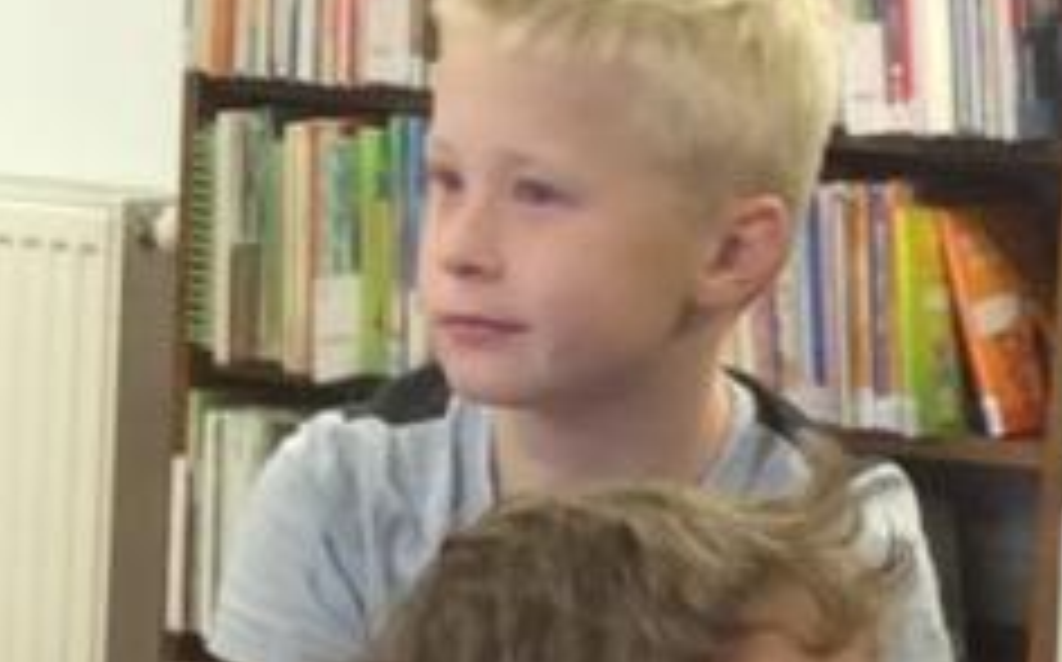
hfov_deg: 10.9
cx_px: 252
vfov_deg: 6.7
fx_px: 5552
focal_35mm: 192
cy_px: 1124
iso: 64
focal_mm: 3.3
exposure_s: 1/25
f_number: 2.4
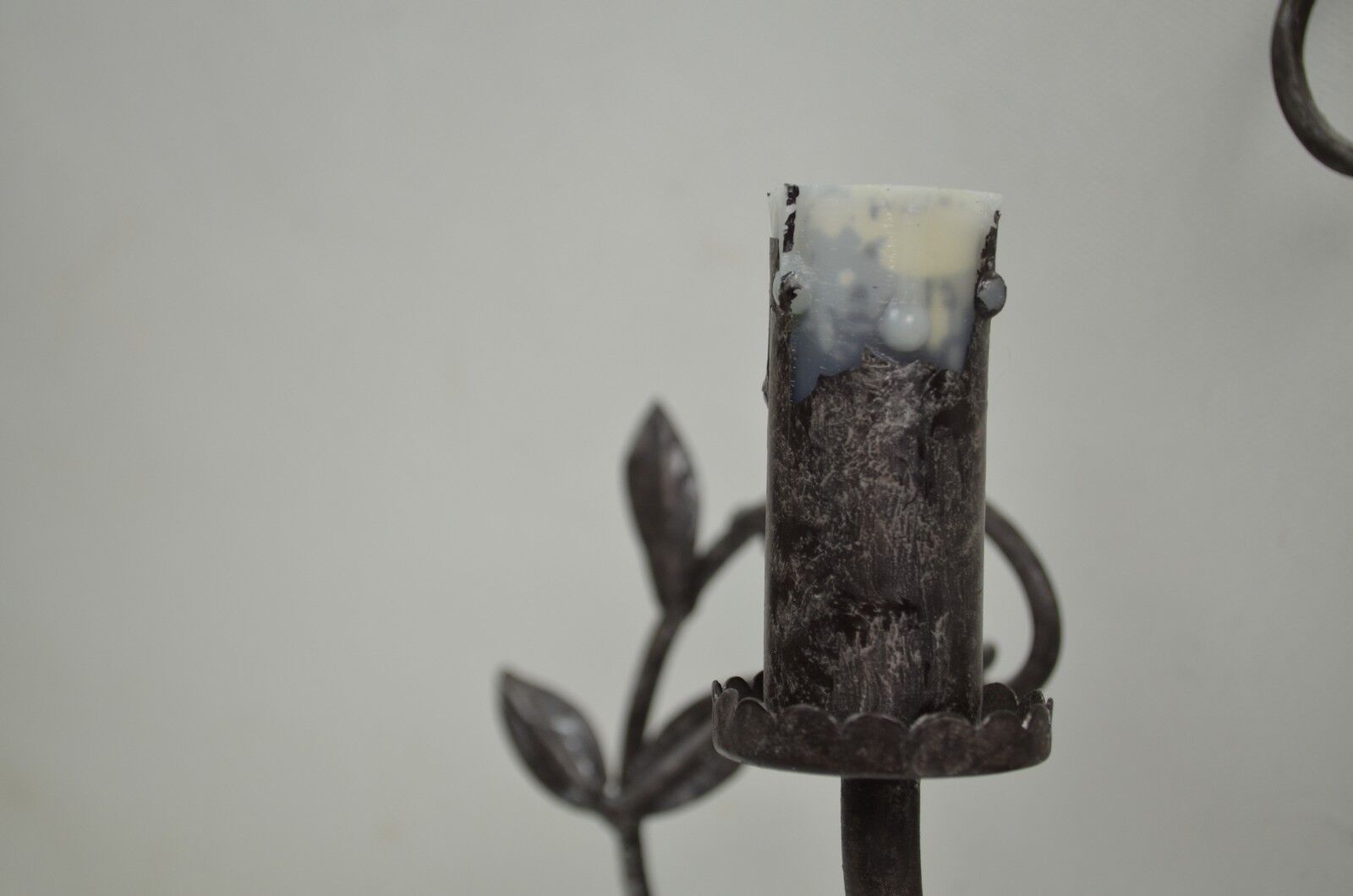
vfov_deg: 20.5
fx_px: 2476
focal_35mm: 66
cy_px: 448
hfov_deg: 30.6
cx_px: 676
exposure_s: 1/100
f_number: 5.3
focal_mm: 44
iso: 400
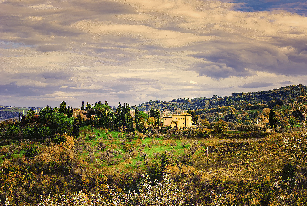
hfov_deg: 24.6
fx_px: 704
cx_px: 154
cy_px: 103
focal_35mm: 82
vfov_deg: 16.6
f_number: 13
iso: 100
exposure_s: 1/50
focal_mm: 55
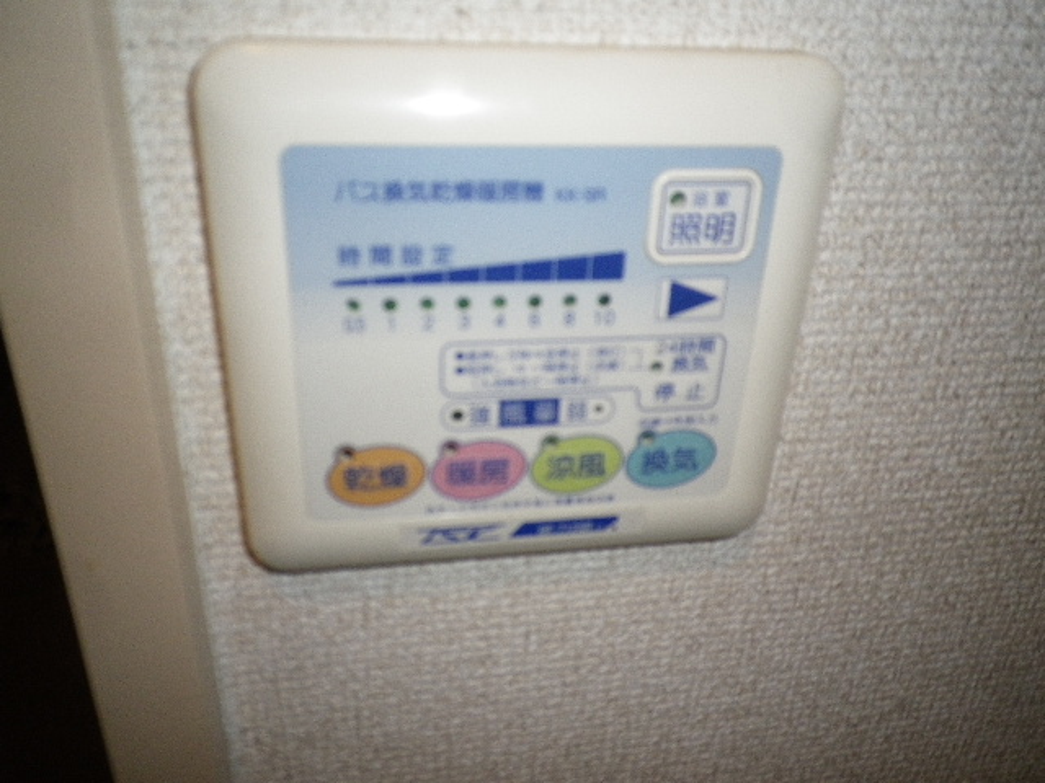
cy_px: 392
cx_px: 522
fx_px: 845
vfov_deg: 49.7
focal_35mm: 28
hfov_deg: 63.4
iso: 200
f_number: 3.5
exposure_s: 1/100
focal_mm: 5.05
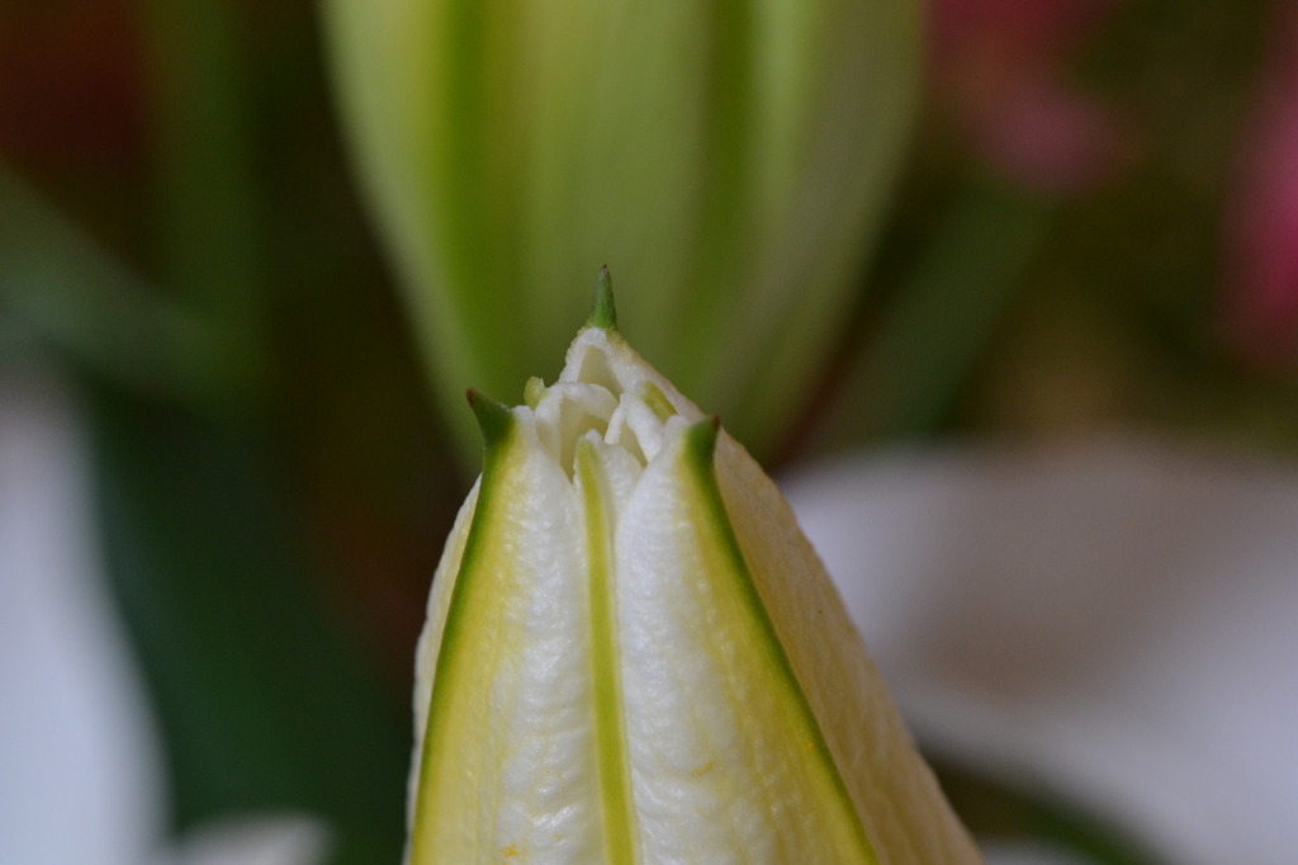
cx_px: 649
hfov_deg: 16.1
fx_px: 4595
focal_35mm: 128
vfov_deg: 10.7
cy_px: 432
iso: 800
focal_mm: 85
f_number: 10
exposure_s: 1/15
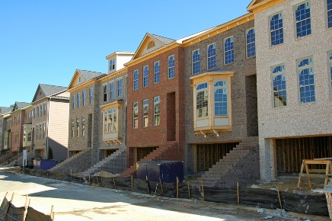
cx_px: 165
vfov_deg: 35.9
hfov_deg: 51.9
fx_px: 341
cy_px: 112
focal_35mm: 37
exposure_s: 1/100
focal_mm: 24
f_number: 11
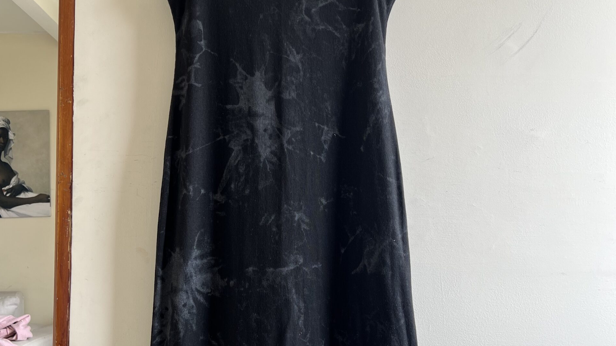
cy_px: 210
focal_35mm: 38
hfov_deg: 52.8
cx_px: 306
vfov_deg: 31.1
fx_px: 621
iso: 32
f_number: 1.5
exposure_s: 1/151
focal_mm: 5.7
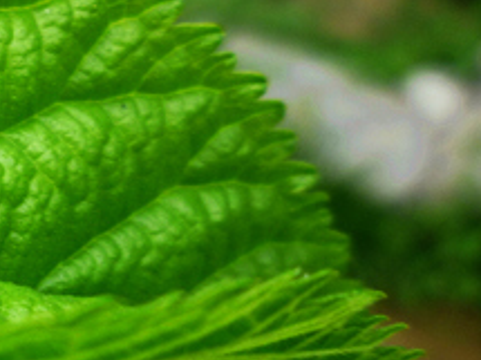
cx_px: -116
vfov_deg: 18.2
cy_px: 170
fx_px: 1125
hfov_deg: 22.1
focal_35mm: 81
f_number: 3.3
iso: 200
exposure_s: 1/60
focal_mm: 5.2
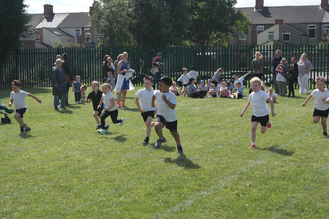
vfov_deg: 17.7
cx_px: 164
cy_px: 110
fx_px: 704
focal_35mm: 77
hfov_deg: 26.3
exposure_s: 1/1600
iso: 400
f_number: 5.6
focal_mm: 50
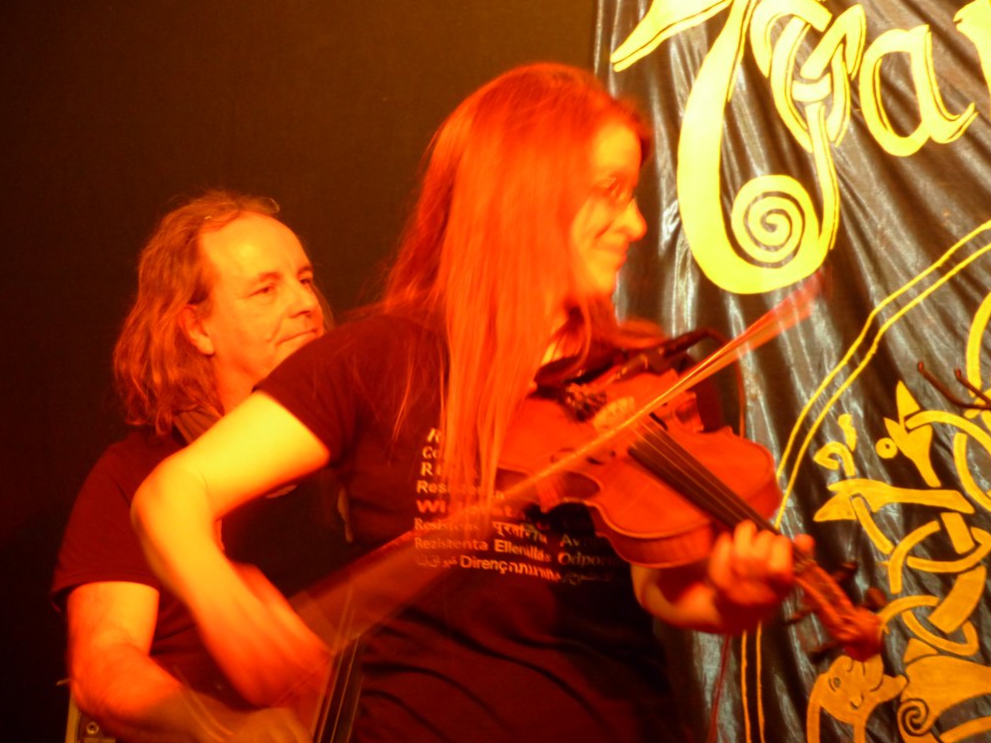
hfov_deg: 15.8
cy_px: 370
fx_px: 3579
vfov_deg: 11.9
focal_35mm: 125
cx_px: 496
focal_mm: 22.2
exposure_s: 1/13
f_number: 2.8
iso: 400
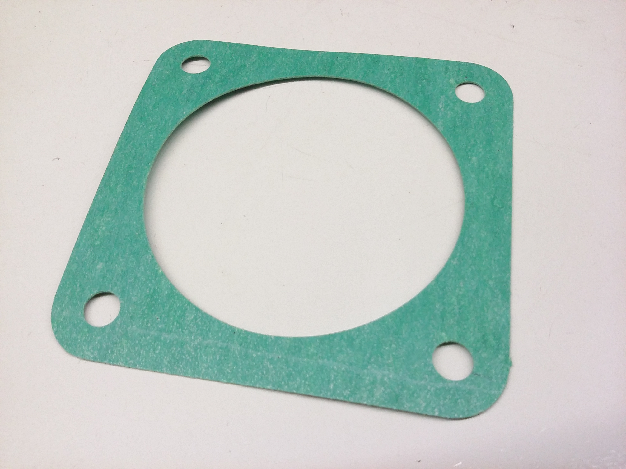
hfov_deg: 56.8
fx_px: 579
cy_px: 234
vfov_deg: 44.2
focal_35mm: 32
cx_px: 313
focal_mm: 3.4
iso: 160
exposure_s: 1/20
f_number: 2.4
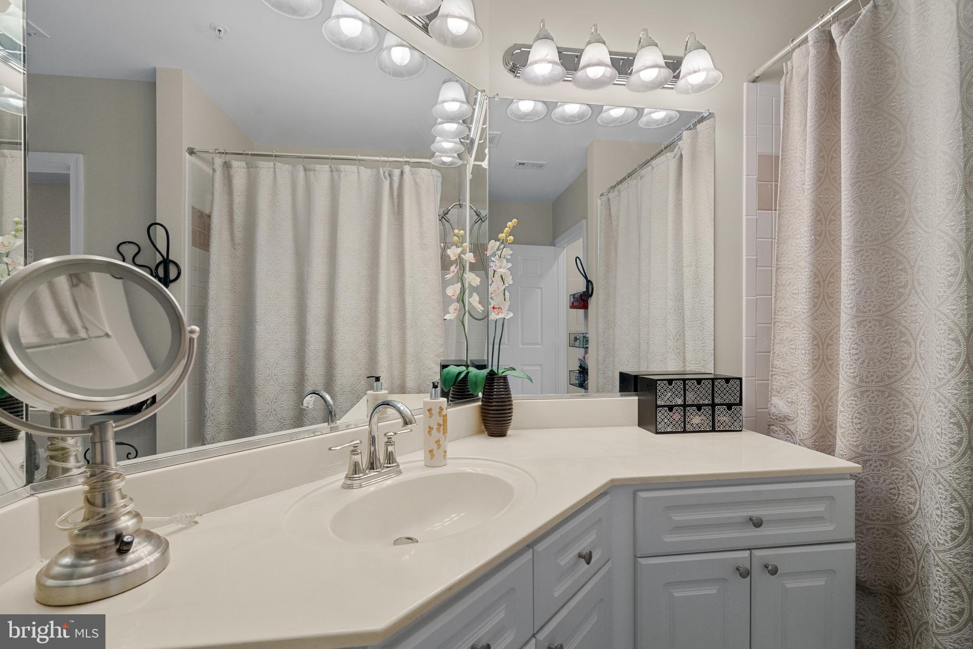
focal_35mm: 16
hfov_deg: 96.7
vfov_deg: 73.7
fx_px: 432
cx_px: 486
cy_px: 324
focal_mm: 16
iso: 3200
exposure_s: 1/60
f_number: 8
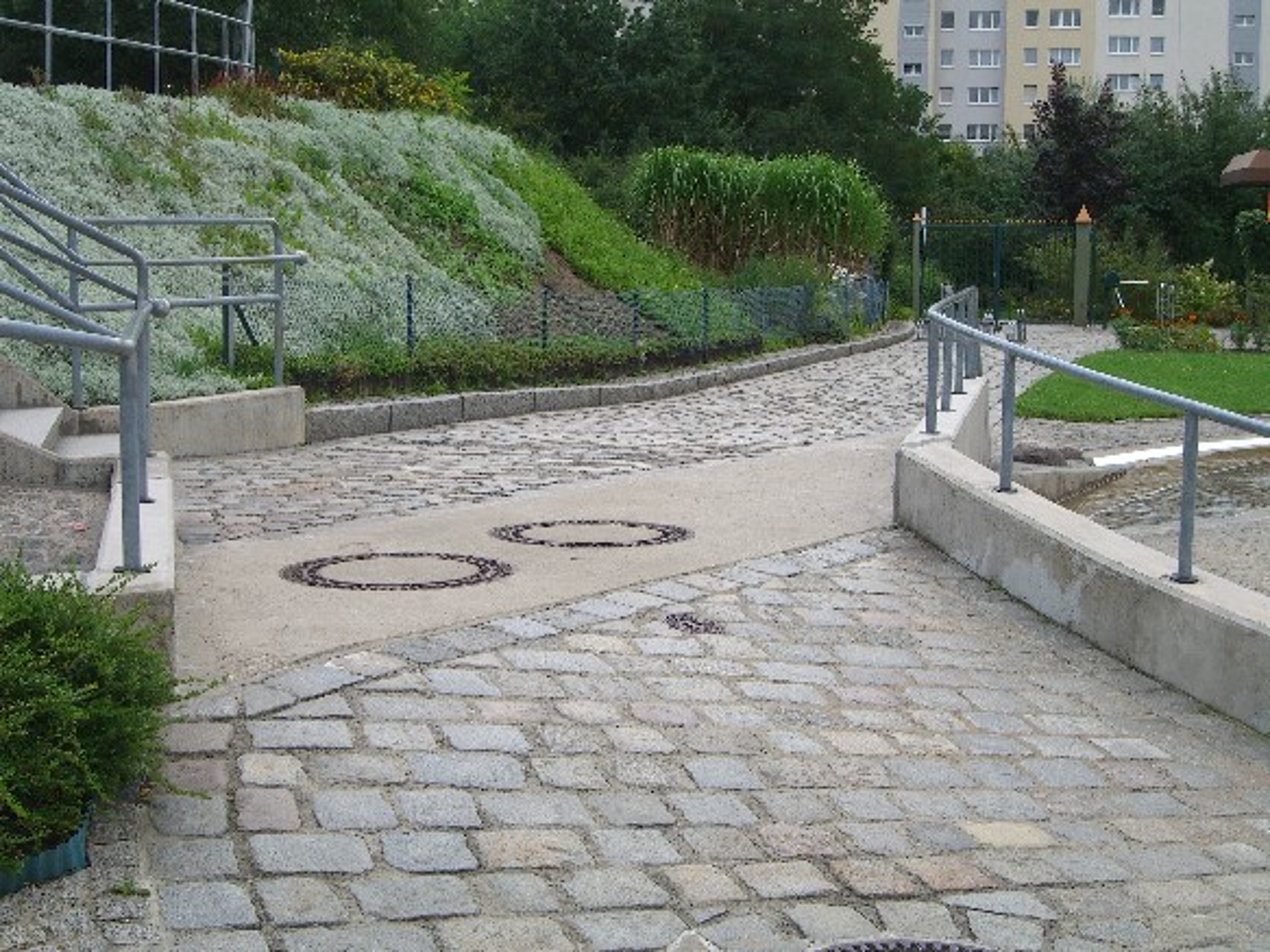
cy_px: 476
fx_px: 2091
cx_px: 635
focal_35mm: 57
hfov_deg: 33.8
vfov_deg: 25.7
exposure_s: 1/320
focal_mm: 11.8
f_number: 3.6
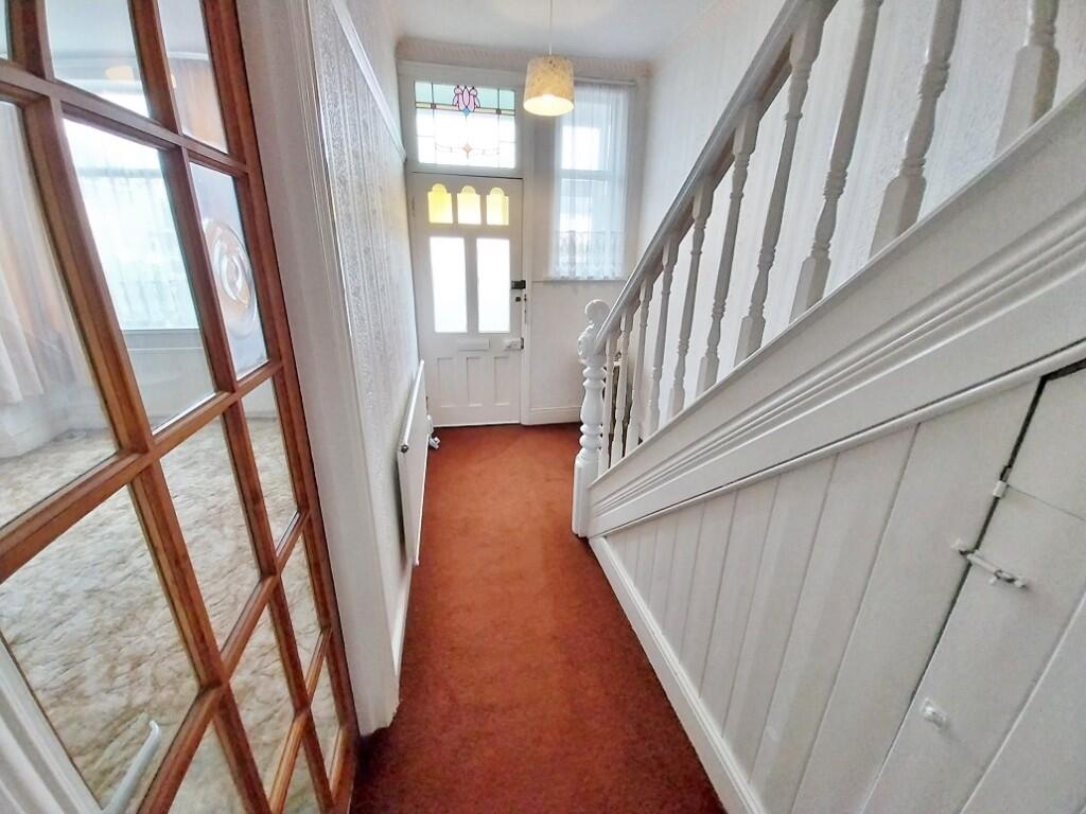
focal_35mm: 13
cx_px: 543
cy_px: 407
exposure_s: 1/50
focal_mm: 1.13
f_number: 2.2
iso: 80
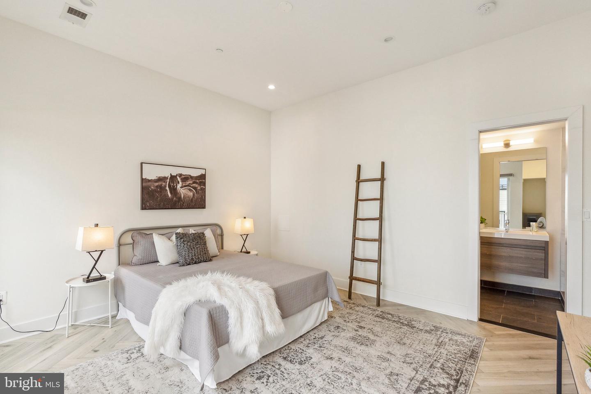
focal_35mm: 16
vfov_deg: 73.8
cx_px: 296
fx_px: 263
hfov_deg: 96.7
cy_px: 197
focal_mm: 16
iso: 1250
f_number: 7.1
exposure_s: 1/125
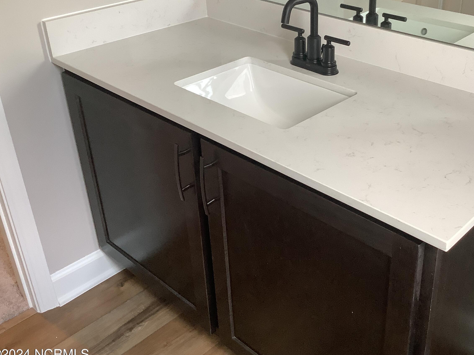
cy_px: 141
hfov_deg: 45.3
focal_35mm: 41
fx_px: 561
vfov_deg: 35.0
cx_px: 304
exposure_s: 1/60
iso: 100
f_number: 2.4
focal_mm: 3.3
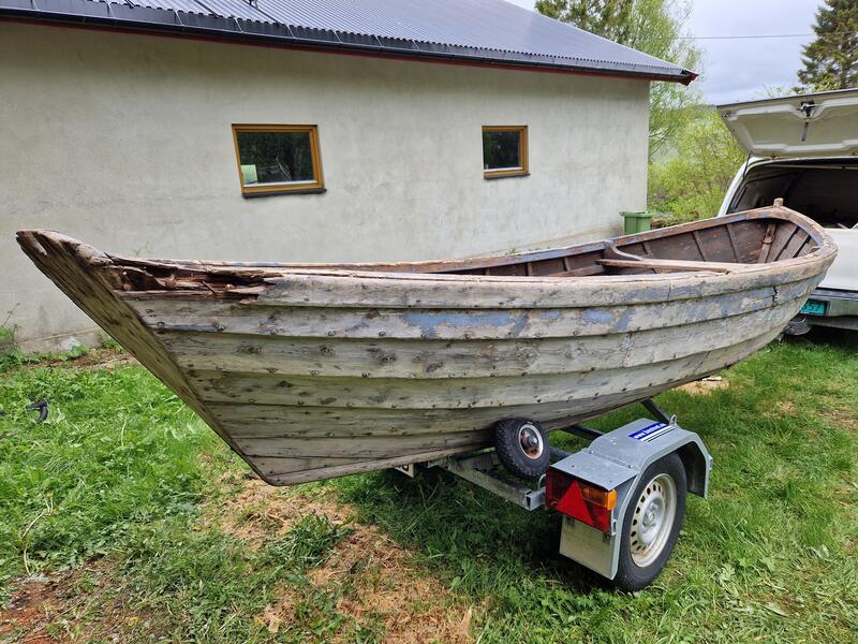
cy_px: 322
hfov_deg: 73.9
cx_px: 429
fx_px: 570
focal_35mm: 23
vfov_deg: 58.9
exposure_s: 1/364
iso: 50
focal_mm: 5.4
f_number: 1.8
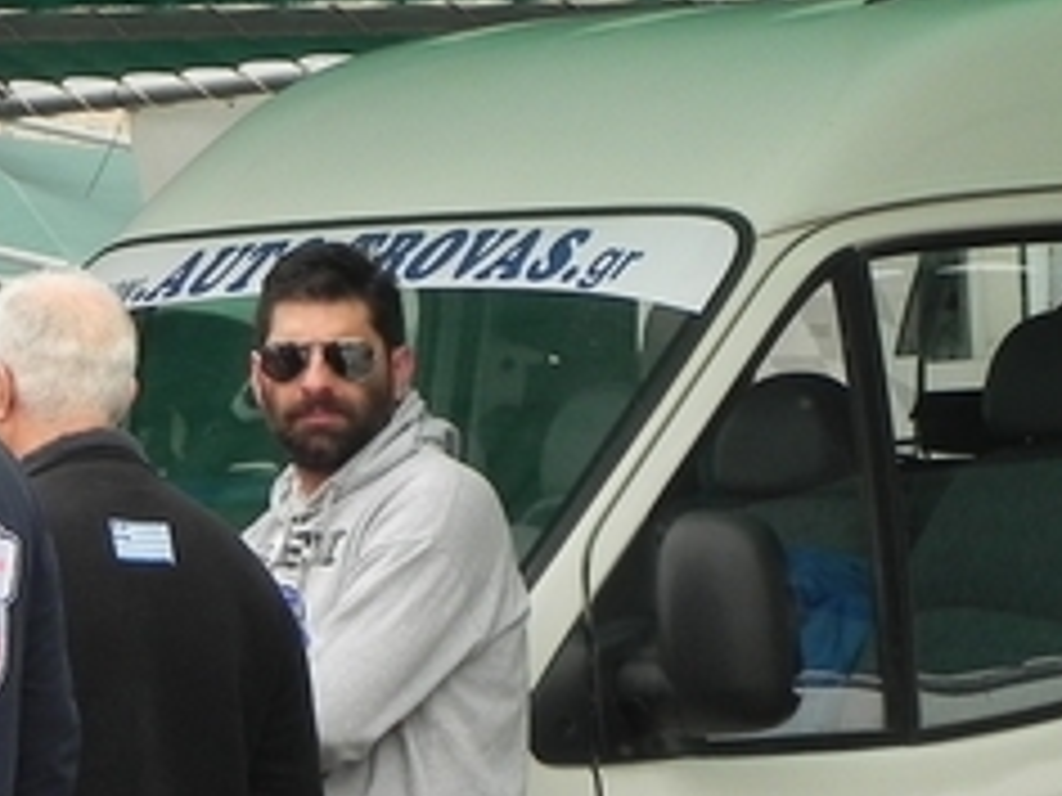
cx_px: -472
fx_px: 15554
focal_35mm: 507
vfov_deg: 2.9
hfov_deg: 3.9
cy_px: 965
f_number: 5
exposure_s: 1/200
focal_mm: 28.8
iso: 160
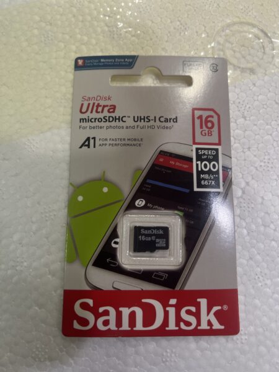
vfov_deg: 67.3
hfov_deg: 53.1
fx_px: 279
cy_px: 186
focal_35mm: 26
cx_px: 140
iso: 100
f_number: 1.5
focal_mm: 5.7
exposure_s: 1/50
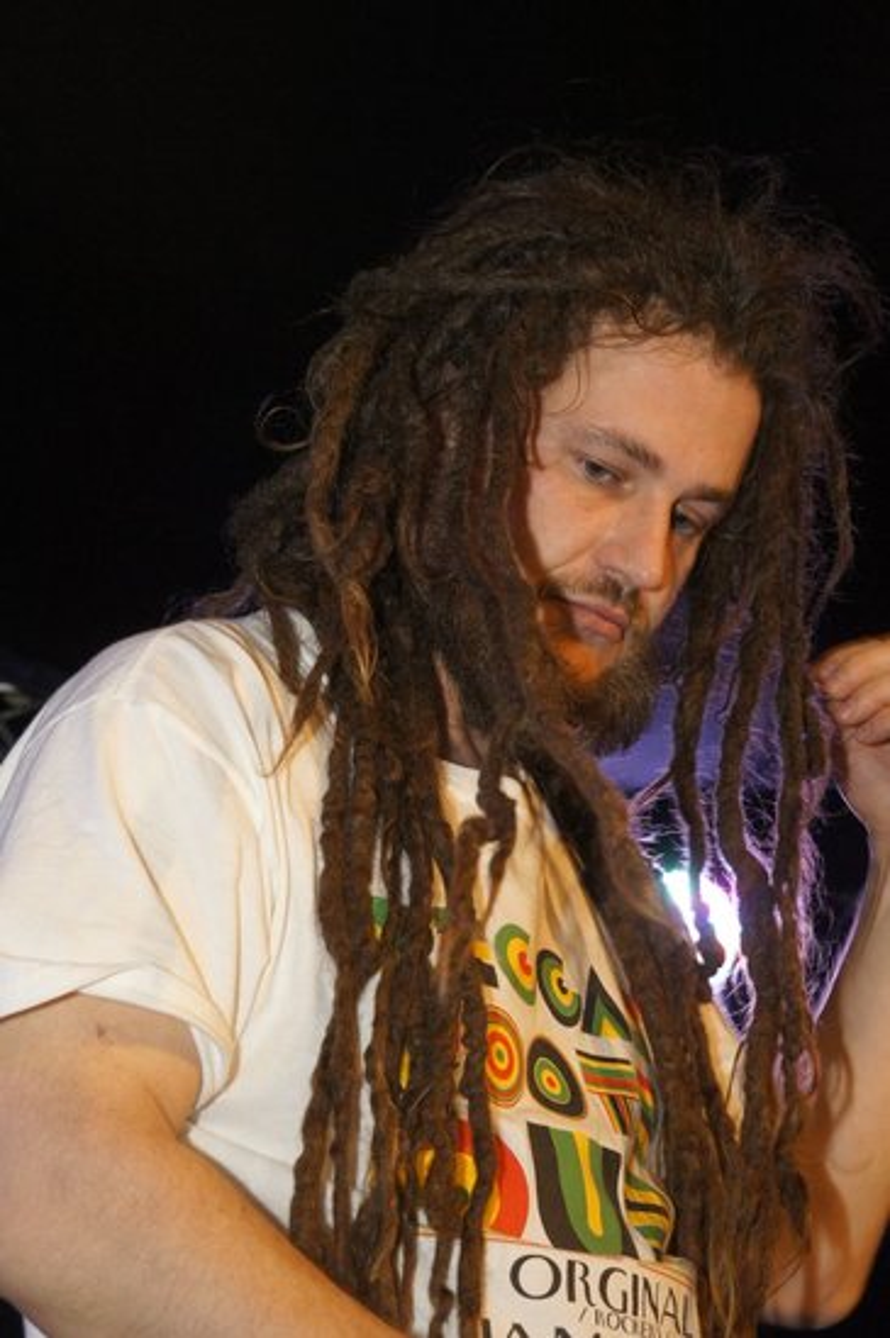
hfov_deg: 16.5
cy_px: 669
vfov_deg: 24.6
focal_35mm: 82
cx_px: 445
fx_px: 3065
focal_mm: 55
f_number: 8
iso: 1600
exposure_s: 1/160
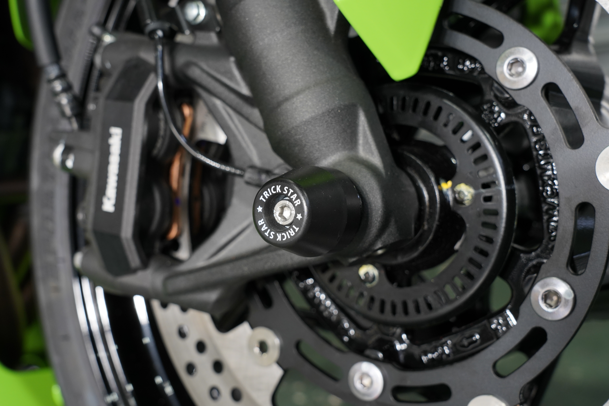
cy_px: 203
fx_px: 812
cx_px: 304
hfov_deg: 41.1
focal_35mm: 48
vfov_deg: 28.1
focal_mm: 48
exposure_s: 1/60
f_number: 7.1
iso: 1250
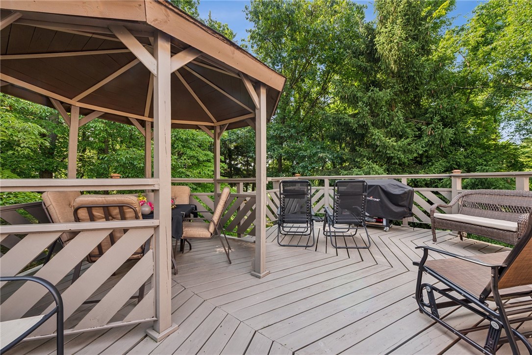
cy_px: 178
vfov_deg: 81.2
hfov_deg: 104.2
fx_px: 207
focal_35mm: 14
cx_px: 266
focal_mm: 14
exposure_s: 1/15
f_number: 11
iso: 50
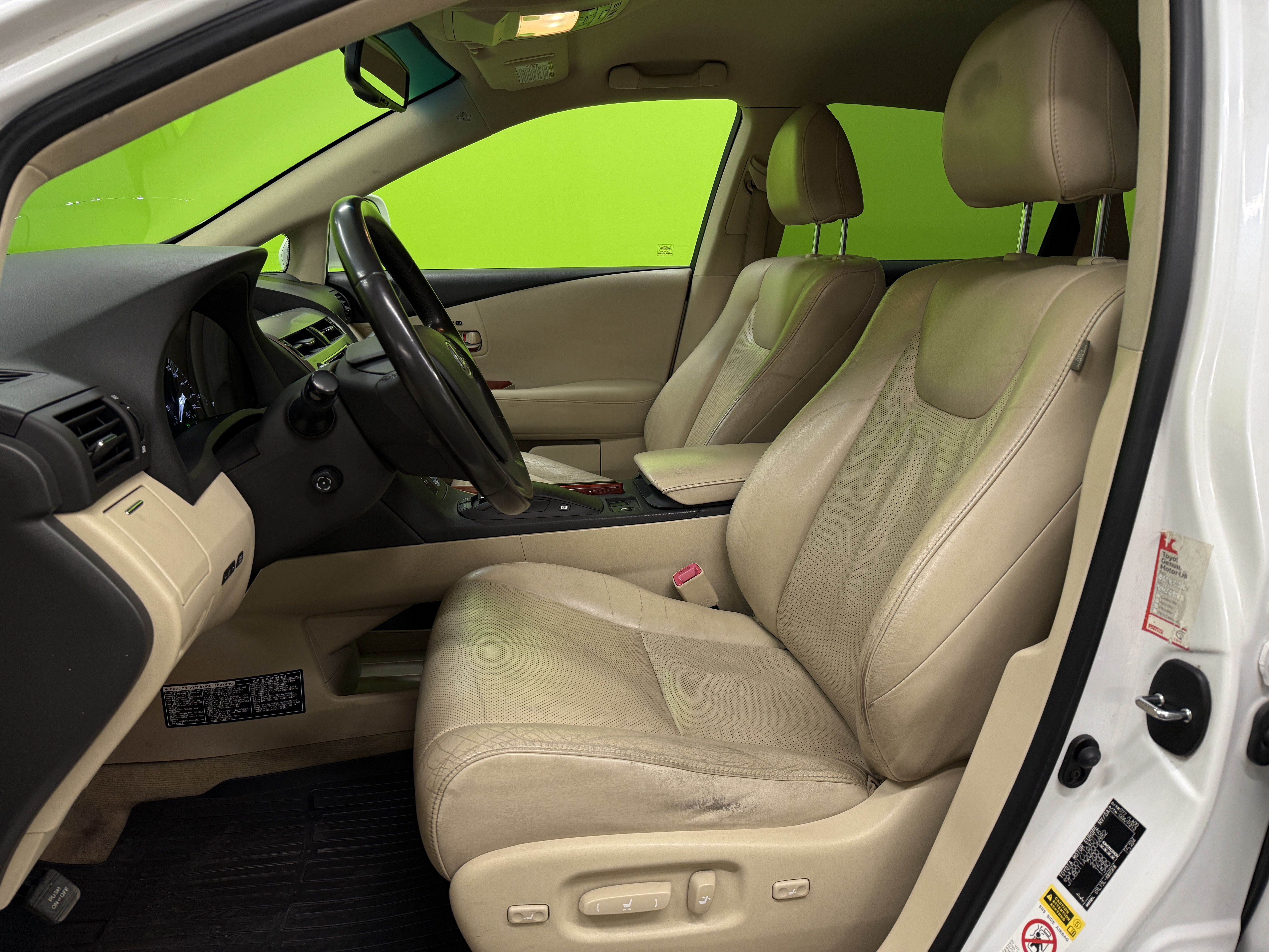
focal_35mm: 24
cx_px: 634
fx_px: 880
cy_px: 476
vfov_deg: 56.8
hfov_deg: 71.6
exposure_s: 1/100
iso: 125
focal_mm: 6.76
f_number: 1.78
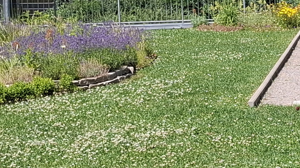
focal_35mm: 126
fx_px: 1002
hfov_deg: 15.9
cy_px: 18
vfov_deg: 9.6
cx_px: 422
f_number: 1.8
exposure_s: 1/1138
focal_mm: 5.54
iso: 50
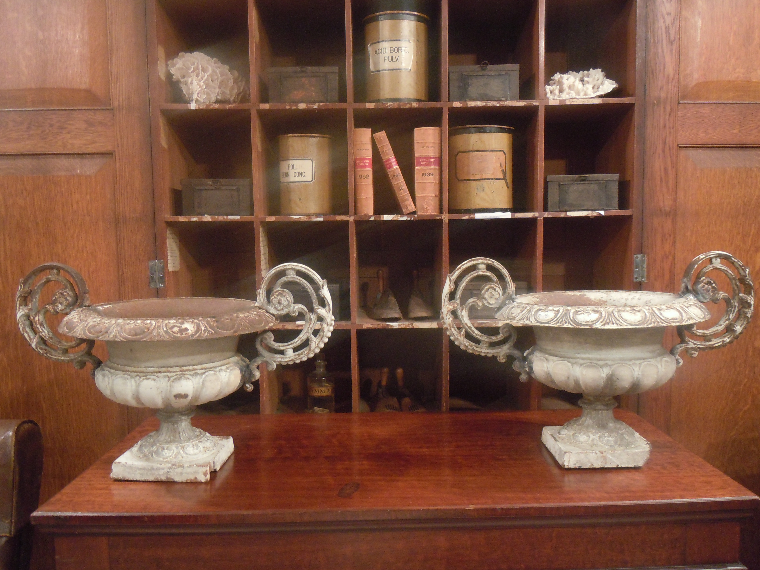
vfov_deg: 46.8
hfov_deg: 60.0
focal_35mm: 30
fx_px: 659
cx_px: 380
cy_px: 285
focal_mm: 5.4
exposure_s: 1/8
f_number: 3.5
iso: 400
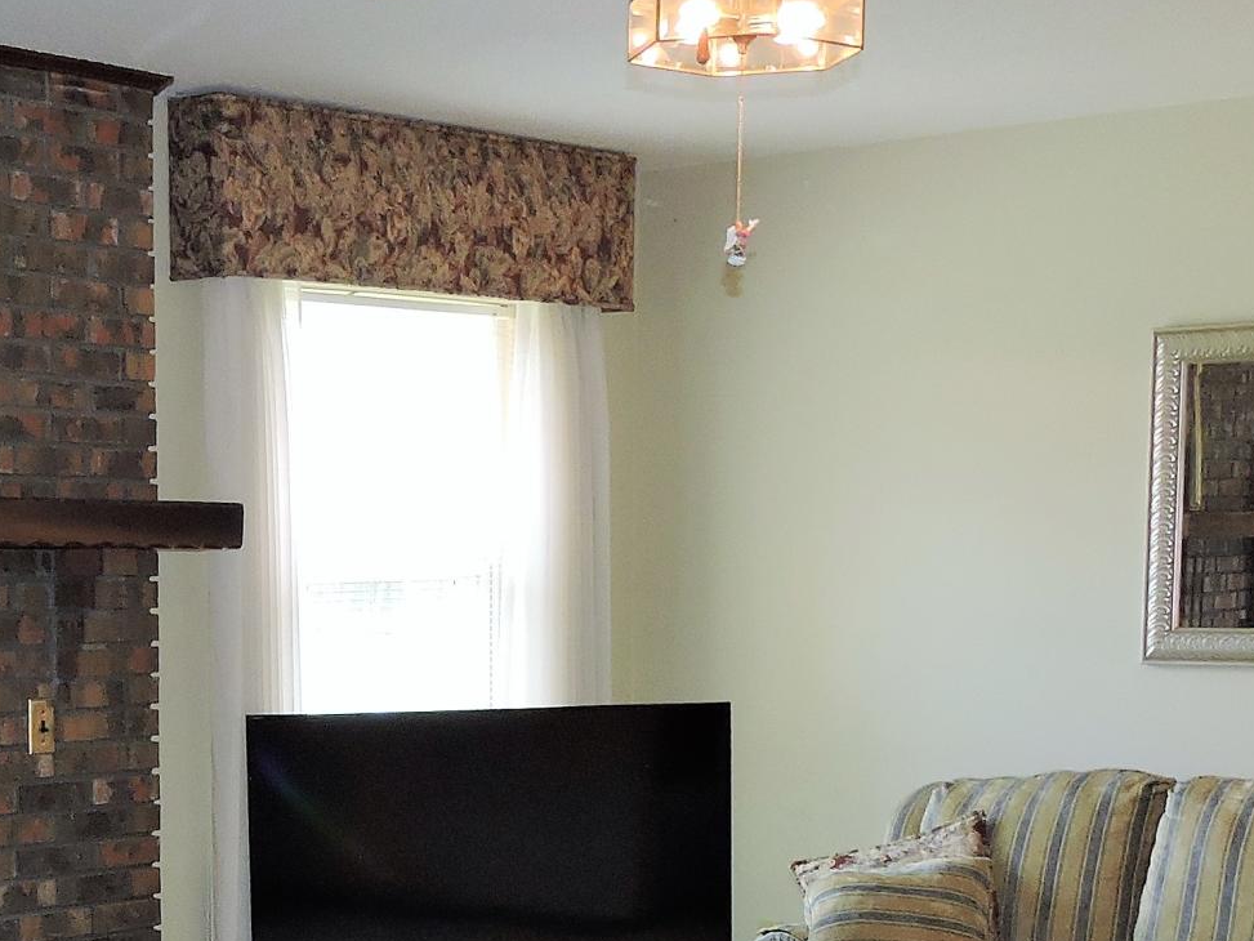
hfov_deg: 26.1
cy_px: 964
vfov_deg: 19.3
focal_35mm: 74
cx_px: 360
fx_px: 2681
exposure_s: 1/30
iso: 200
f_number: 3.3
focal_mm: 4.3
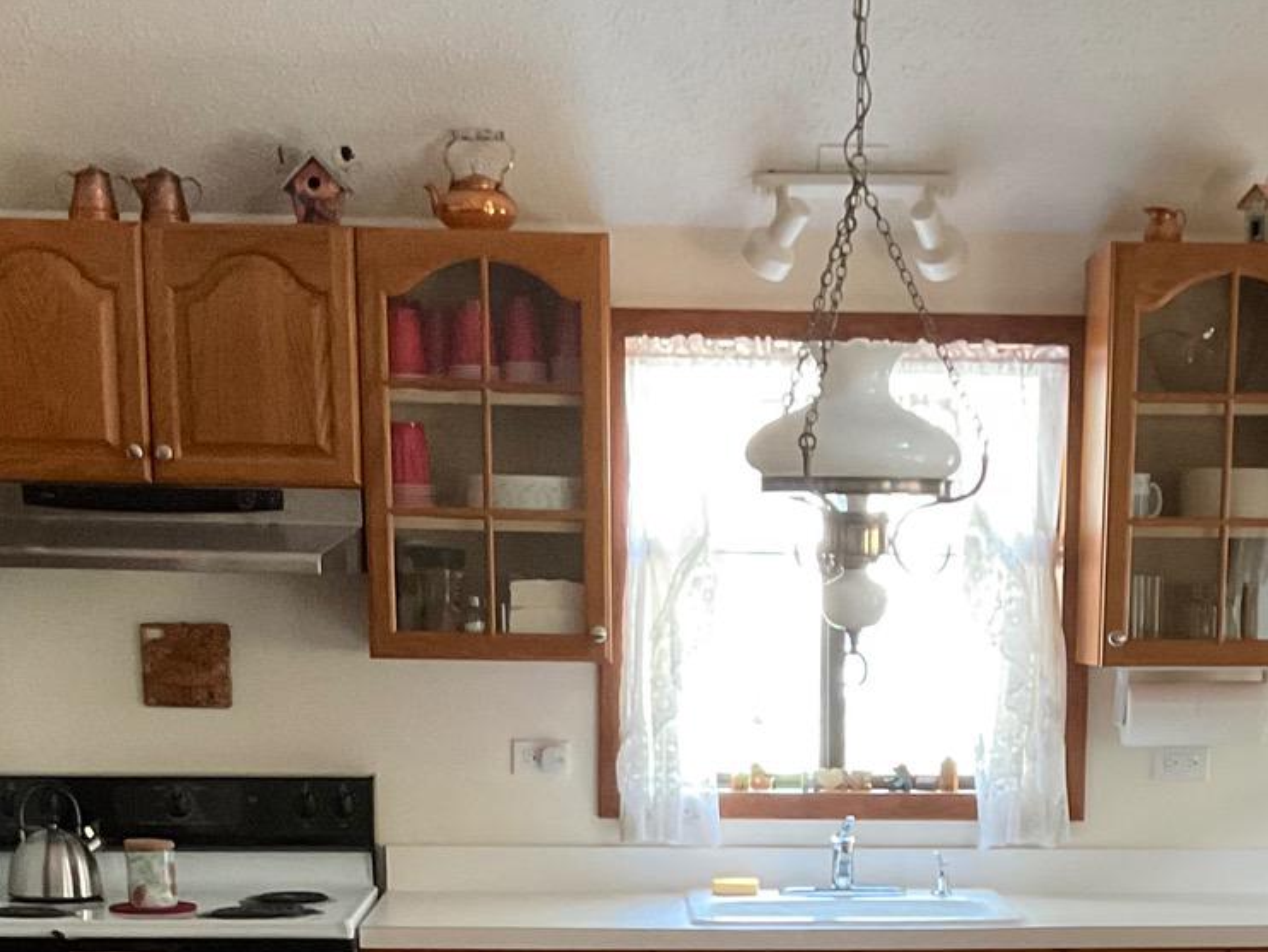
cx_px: 861
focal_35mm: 80
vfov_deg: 17.2
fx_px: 2931
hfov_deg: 24.3
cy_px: 1280
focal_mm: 3
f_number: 1.8
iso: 320
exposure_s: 1/40
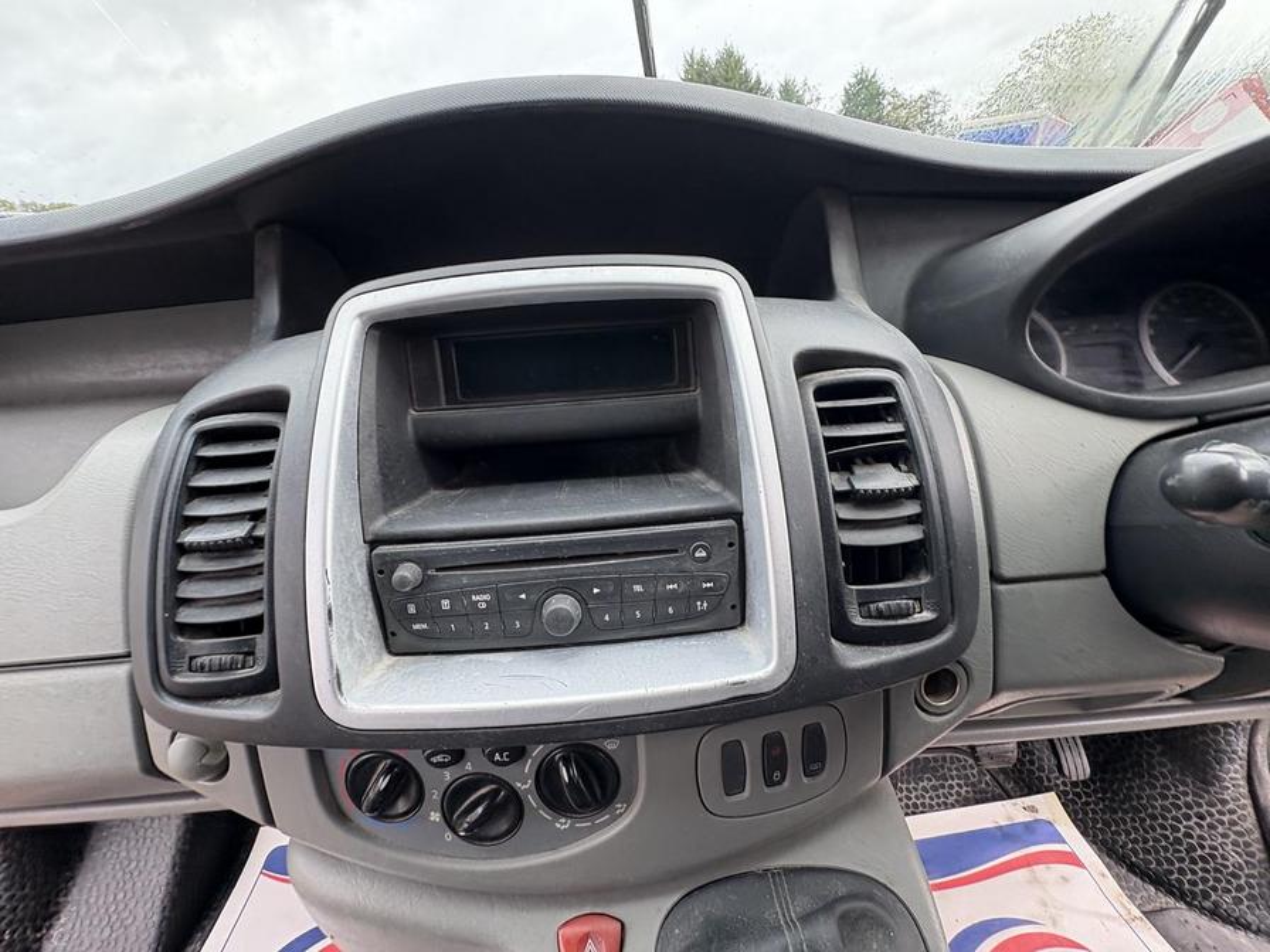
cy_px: 476
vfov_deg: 85.7
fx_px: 514
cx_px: 635
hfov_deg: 102.1
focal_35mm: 14
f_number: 2.2
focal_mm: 2.22
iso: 80
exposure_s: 1/99
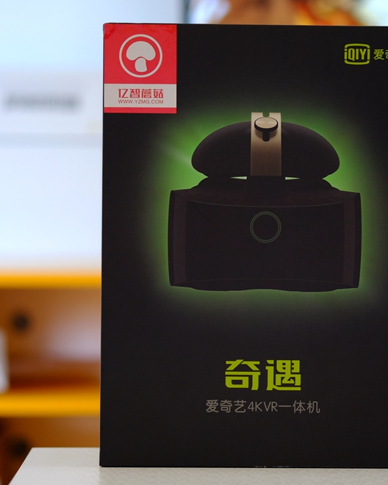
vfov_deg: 15.0
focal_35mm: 128
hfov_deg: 12.0
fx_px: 1837
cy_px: 244
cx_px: 262
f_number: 2.4
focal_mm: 60
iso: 640
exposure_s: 1/180
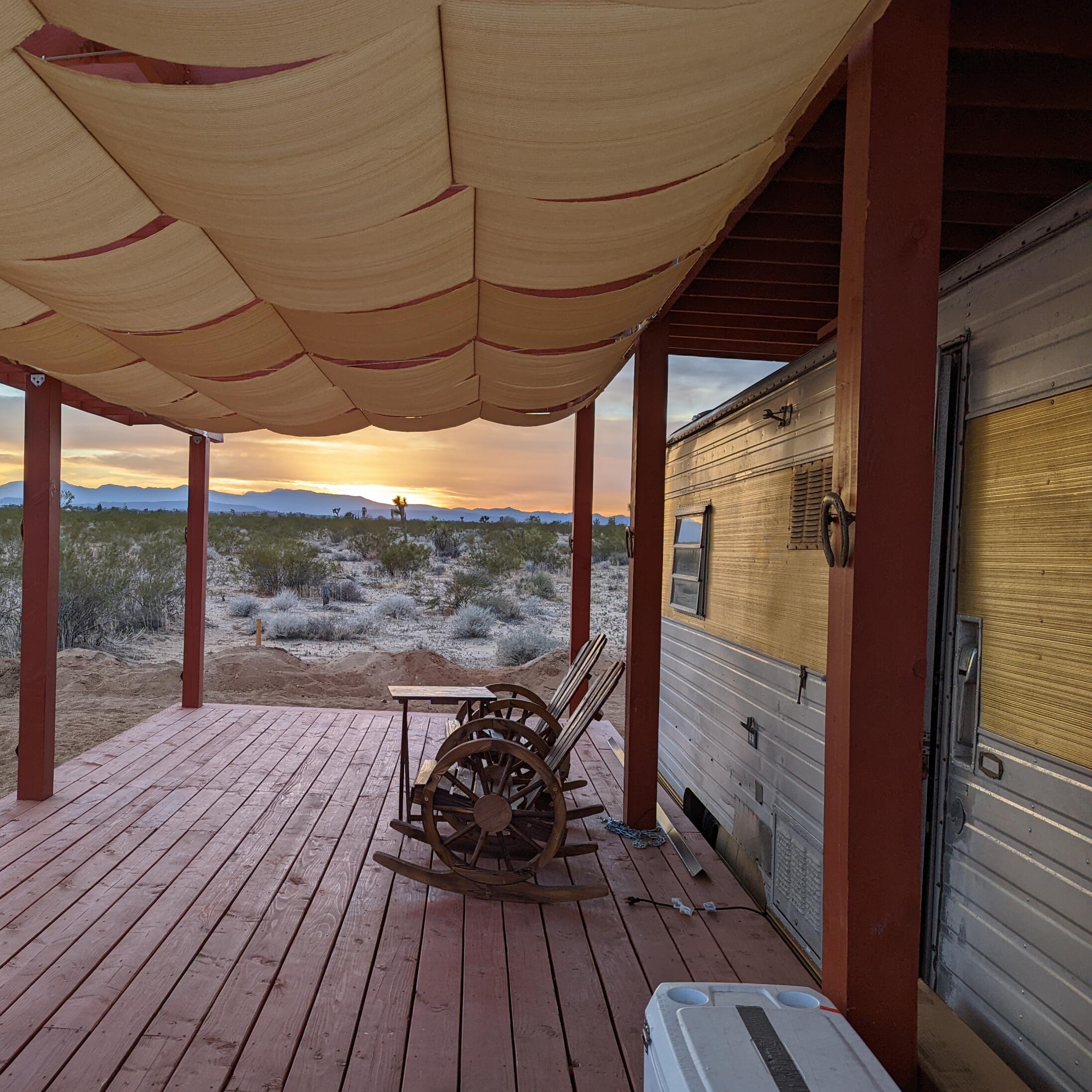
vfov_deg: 55.6
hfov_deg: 54.3
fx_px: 1035
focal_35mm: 29
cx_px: 348
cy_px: 558
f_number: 1.85
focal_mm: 6.81
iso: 38
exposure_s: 1/296
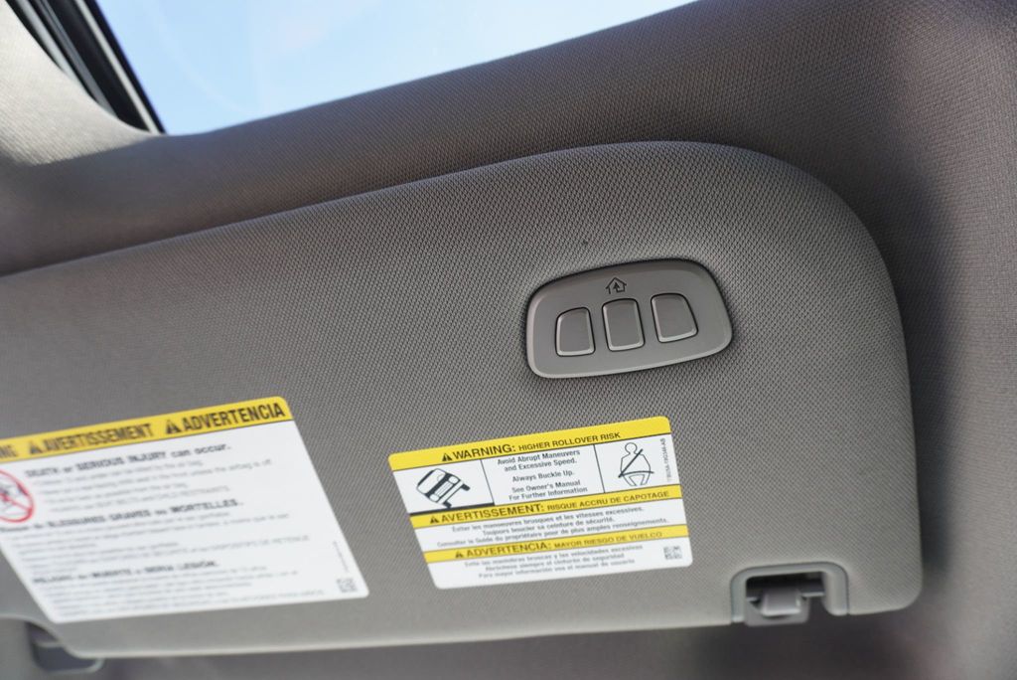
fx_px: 678
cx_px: 508
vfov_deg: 53.2
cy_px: 340
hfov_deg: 73.7
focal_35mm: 24
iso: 250
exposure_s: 1/60
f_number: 4
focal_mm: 16
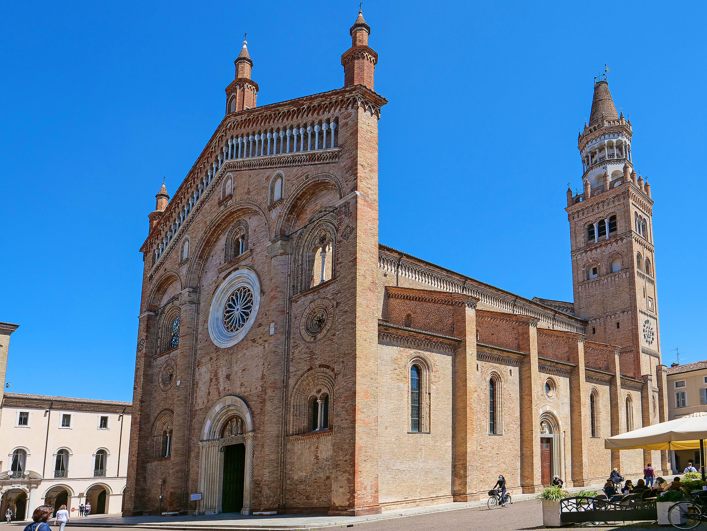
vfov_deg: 56.8
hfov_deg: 71.6
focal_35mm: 24
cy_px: 266
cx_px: 354
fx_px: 490
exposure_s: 1/640
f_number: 6.3
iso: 200
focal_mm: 12
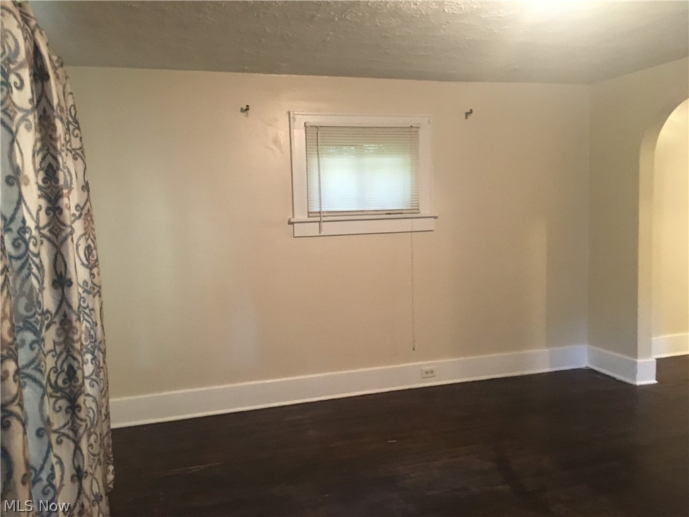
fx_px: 577
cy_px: 258
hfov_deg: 61.7
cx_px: 344
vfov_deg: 48.2
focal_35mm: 29
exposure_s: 1/15
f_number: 2.2
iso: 250
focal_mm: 4.15
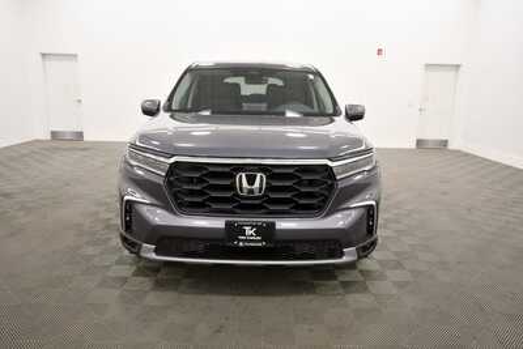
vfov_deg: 48.0
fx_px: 392
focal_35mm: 27
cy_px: 174
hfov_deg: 67.4
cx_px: 262
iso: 1000
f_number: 5.6
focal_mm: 18
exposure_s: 1/125
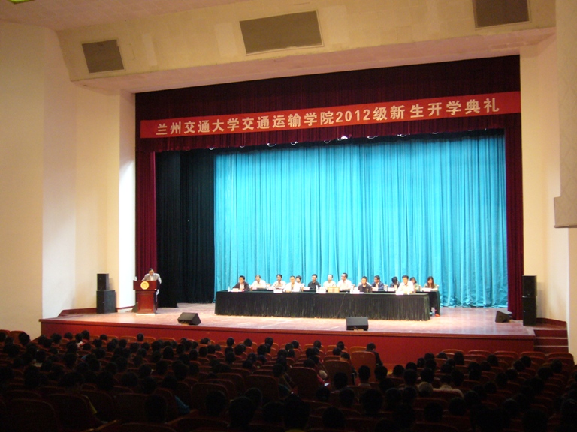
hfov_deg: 42.1
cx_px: 288
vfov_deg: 32.2
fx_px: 750
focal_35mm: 45
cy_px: 216
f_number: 3.2
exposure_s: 1/8
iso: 200
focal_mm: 7.5
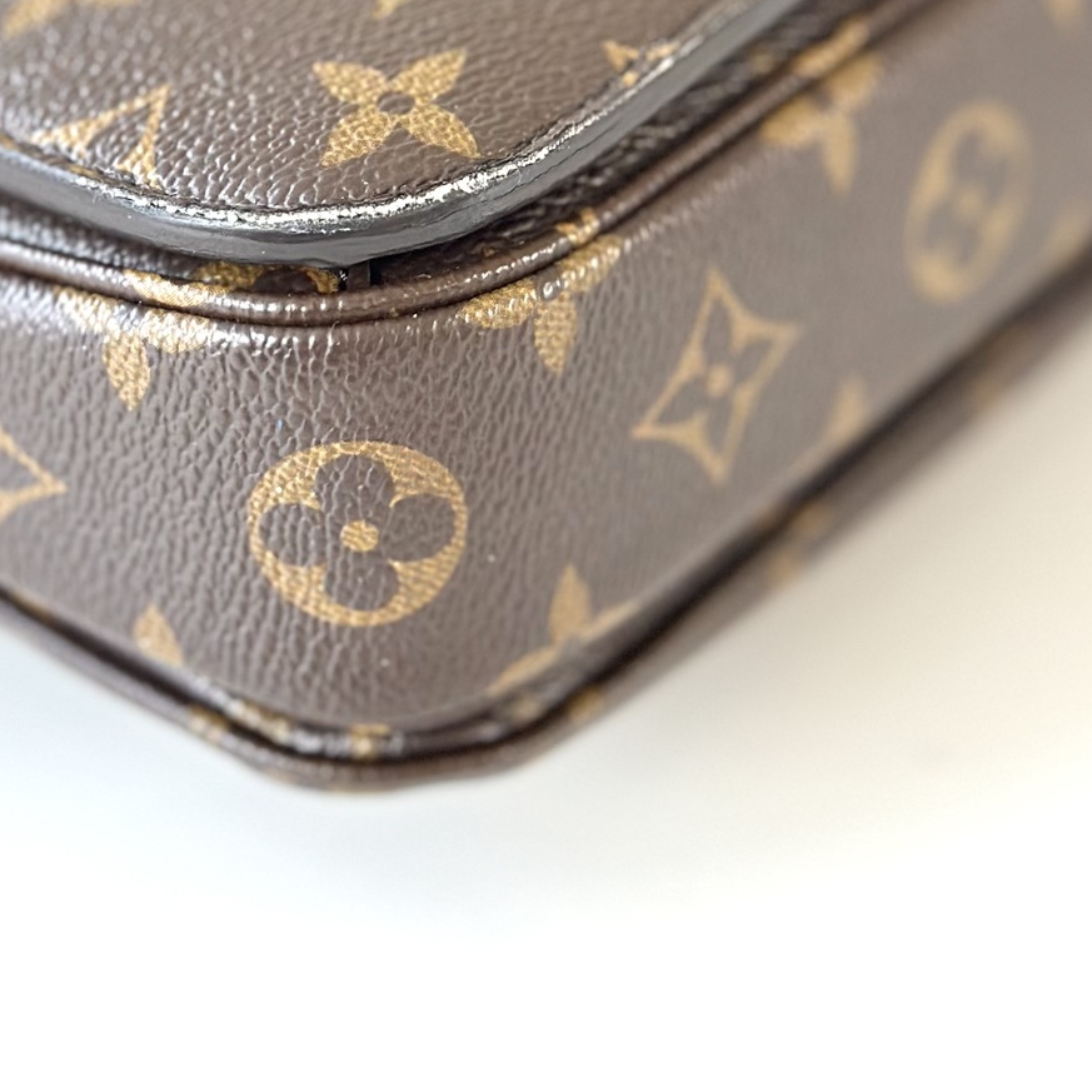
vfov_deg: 17.1
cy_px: -131
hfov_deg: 17.7
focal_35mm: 98
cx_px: 400
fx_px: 3498
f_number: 1.78
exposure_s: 1/50
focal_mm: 6.86
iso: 320
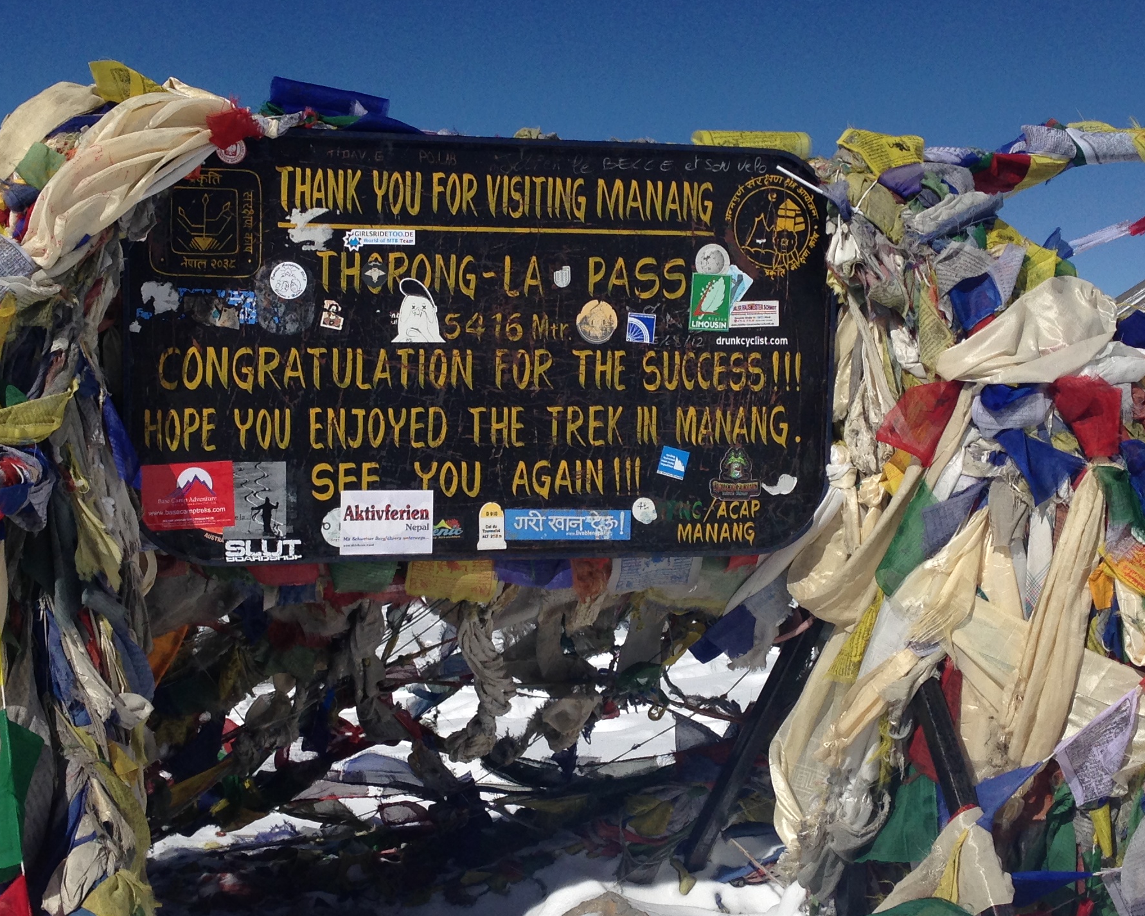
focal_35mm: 59
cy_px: 454
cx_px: 546
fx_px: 2000
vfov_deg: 25.8
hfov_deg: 31.9
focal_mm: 4.12
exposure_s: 1/4525
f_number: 2.4
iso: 50
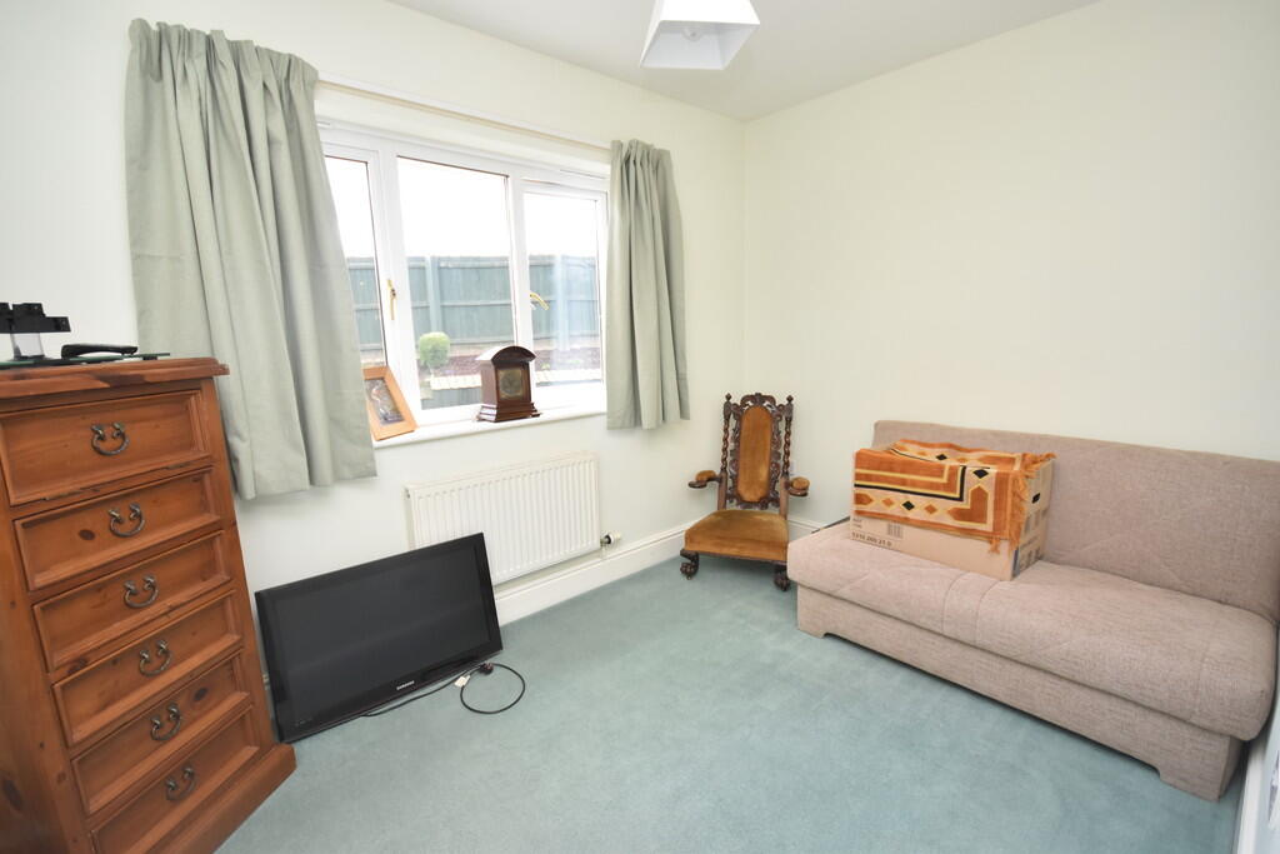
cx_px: 640
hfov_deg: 95.0
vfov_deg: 72.1
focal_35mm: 16
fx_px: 587
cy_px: 427
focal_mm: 11
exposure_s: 1/160
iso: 800
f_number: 4.2
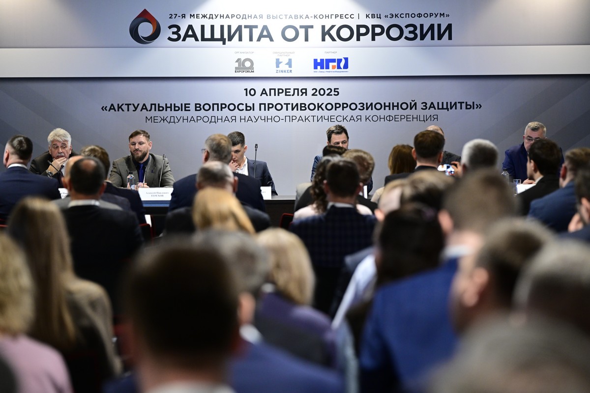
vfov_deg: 9.1
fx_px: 2458
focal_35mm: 150
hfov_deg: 13.7
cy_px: 196
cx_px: 295
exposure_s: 1/100
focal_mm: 150
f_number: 4
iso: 2500
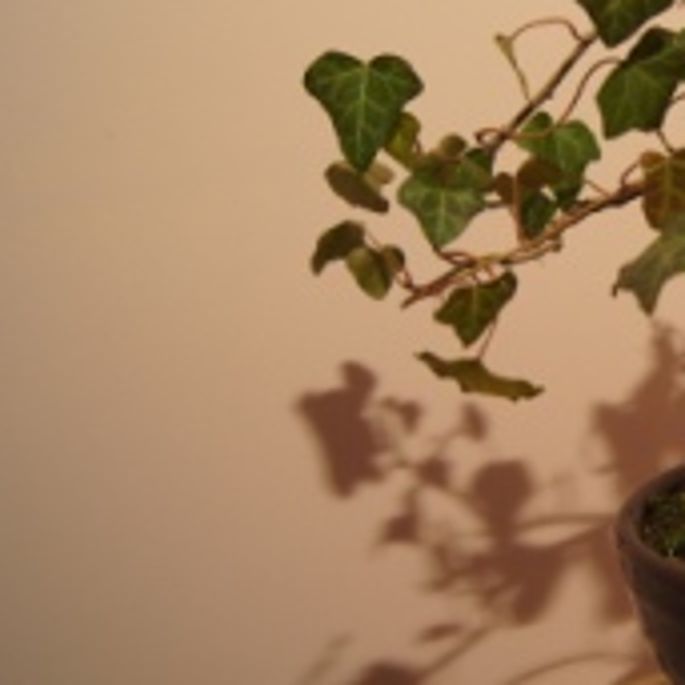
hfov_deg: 25.0
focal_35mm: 60
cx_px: 873
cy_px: 256
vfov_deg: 28.5
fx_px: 1343
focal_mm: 18
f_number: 3.5
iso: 250
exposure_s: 1/30
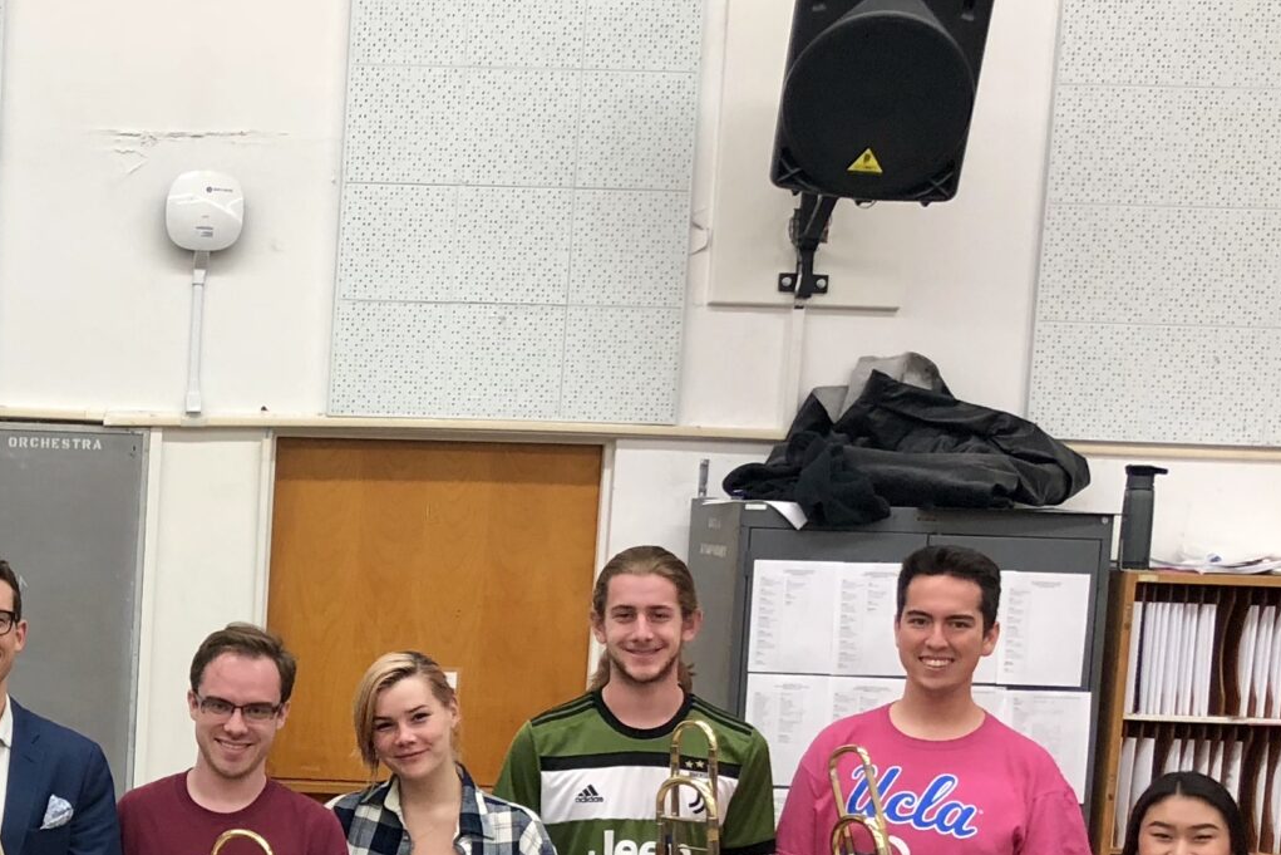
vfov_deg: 18.4
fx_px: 2598
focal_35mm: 73
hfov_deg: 25.6
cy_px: 742
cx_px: -130
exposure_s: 1/24
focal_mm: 4
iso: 40
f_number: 1.8
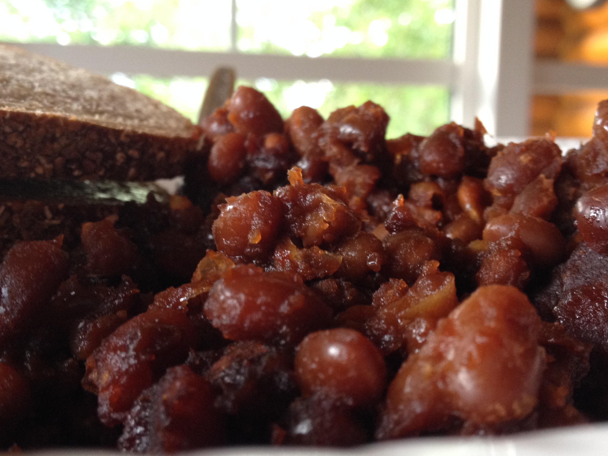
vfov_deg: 30.9
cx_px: 320
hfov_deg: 40.4
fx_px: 825
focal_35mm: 47
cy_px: 213
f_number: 2.4
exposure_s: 1/20
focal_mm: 4.28
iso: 125
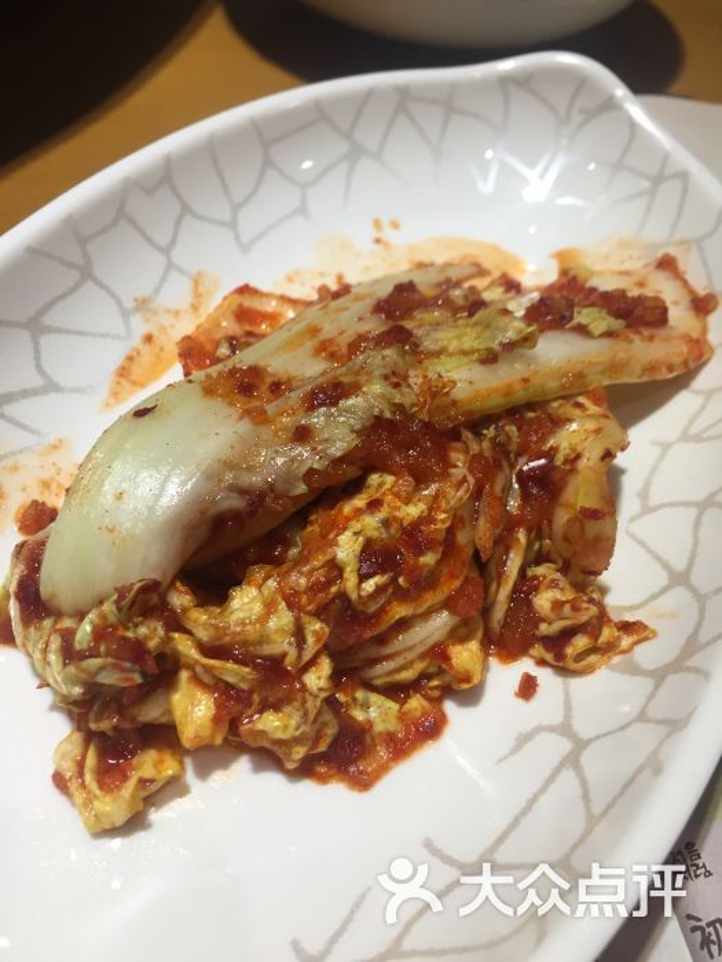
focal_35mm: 29
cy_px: 481
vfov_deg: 61.7
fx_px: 806
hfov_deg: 48.2
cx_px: 361
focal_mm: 4.15
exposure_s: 1/33
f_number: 2.2
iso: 80
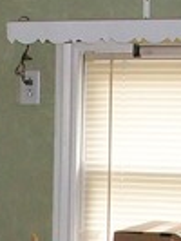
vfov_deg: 9.7
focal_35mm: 198
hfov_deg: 7.3
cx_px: -138
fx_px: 1378
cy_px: 339
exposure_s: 1/60
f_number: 2.8
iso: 120
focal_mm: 5.7
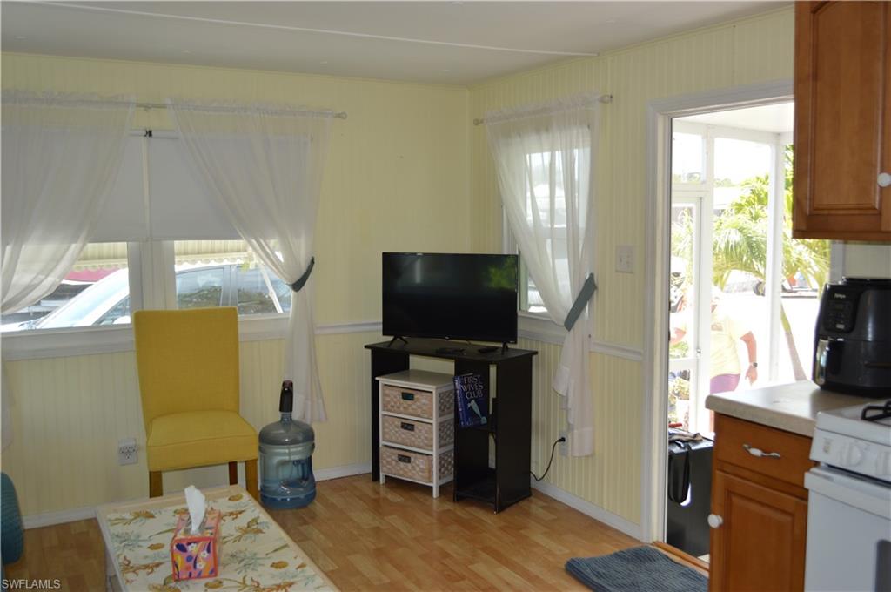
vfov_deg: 39.9
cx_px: 446
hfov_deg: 57.3
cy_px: 296
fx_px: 816
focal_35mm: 33
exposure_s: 1/125
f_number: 4
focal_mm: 22
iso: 220
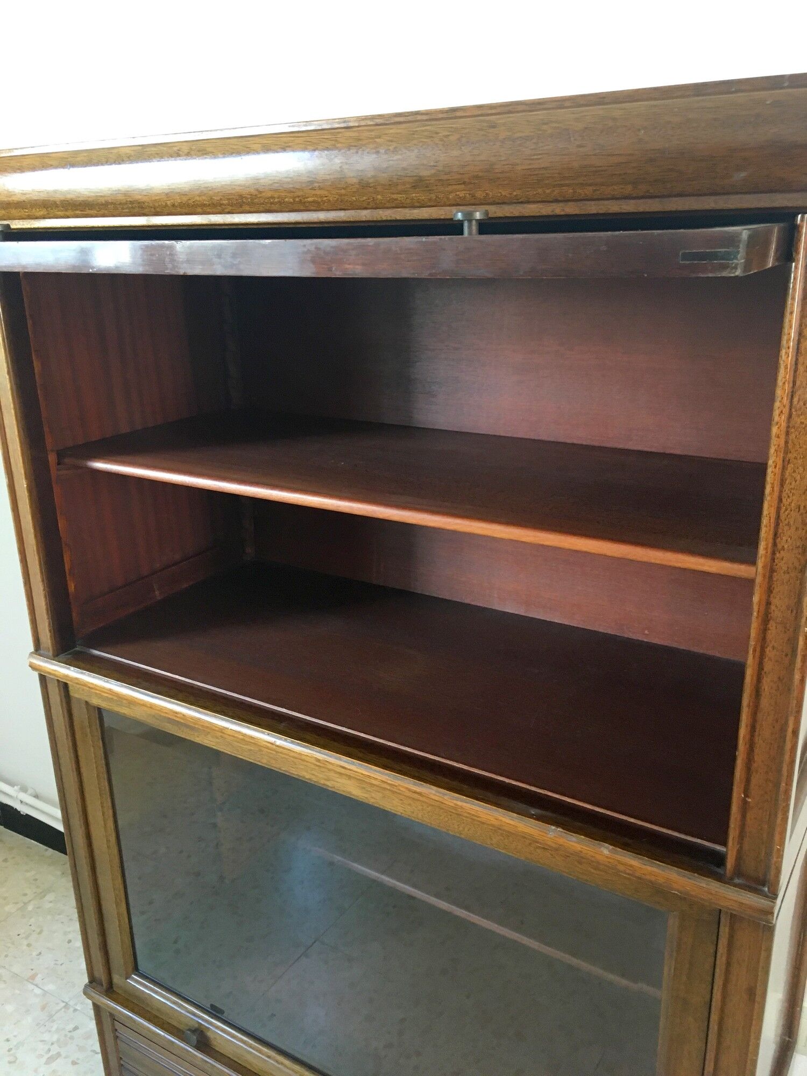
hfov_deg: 48.2
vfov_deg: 61.7
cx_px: 404
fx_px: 901
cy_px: 538
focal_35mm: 29
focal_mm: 4.15
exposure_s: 1/33
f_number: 2.2
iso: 200
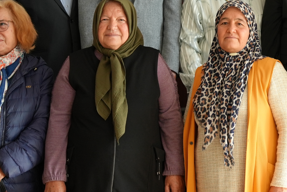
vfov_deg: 9.1
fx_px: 1196
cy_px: 32
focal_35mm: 150
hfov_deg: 13.4
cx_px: 302
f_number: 4
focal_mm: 70
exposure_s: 1/160
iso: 1250
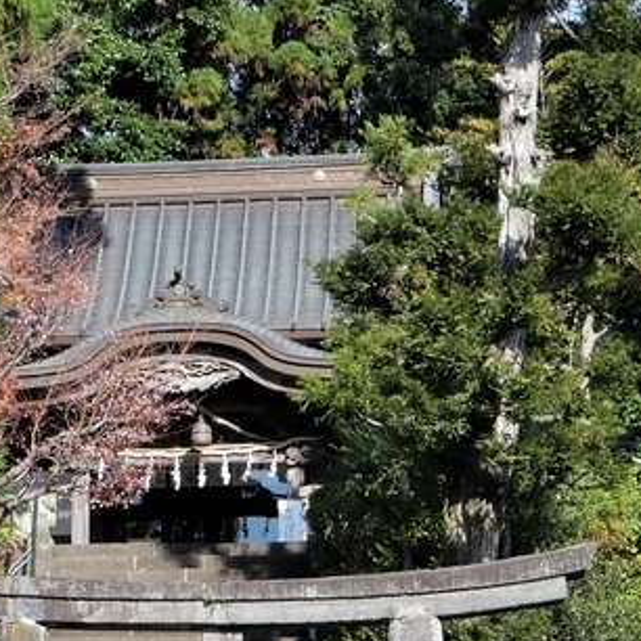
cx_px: 86
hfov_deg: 8.7
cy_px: 599
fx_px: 4190
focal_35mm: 200
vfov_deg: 8.7
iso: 200
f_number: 7.1
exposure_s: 1/400
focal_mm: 29
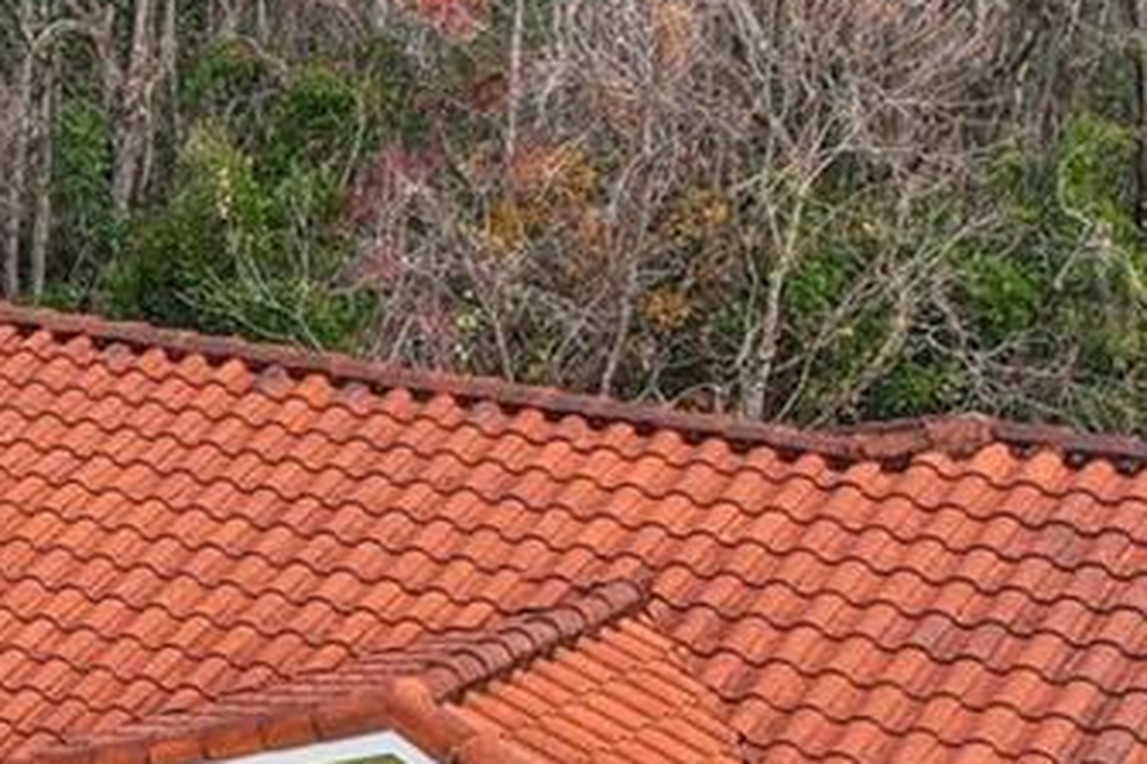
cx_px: -842
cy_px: 569
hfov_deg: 16.6
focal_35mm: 105
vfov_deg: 13.0
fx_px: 3344
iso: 140
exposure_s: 1/1000
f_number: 2.8
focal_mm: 8.4
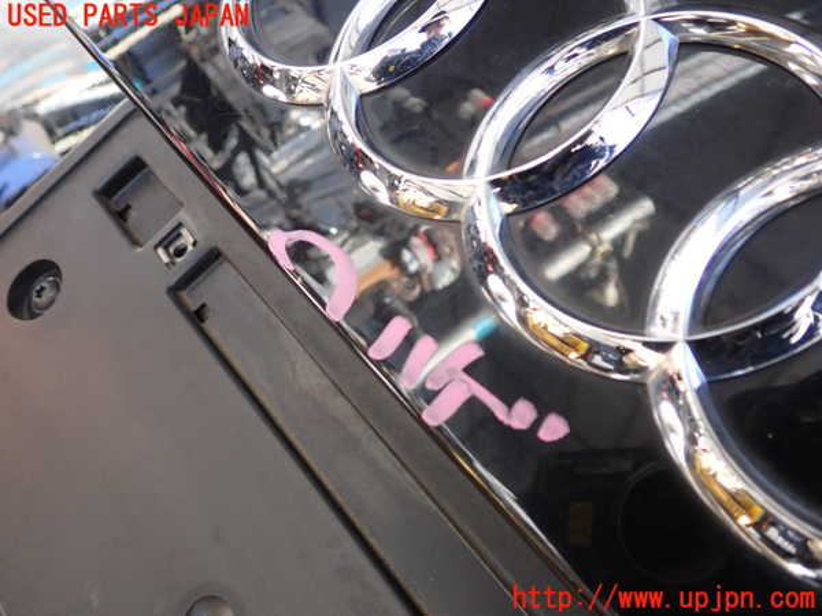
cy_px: 308
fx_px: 712
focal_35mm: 30
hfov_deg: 60.0
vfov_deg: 46.8
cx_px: 411
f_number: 2.3
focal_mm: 5.4
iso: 100
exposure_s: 1/100
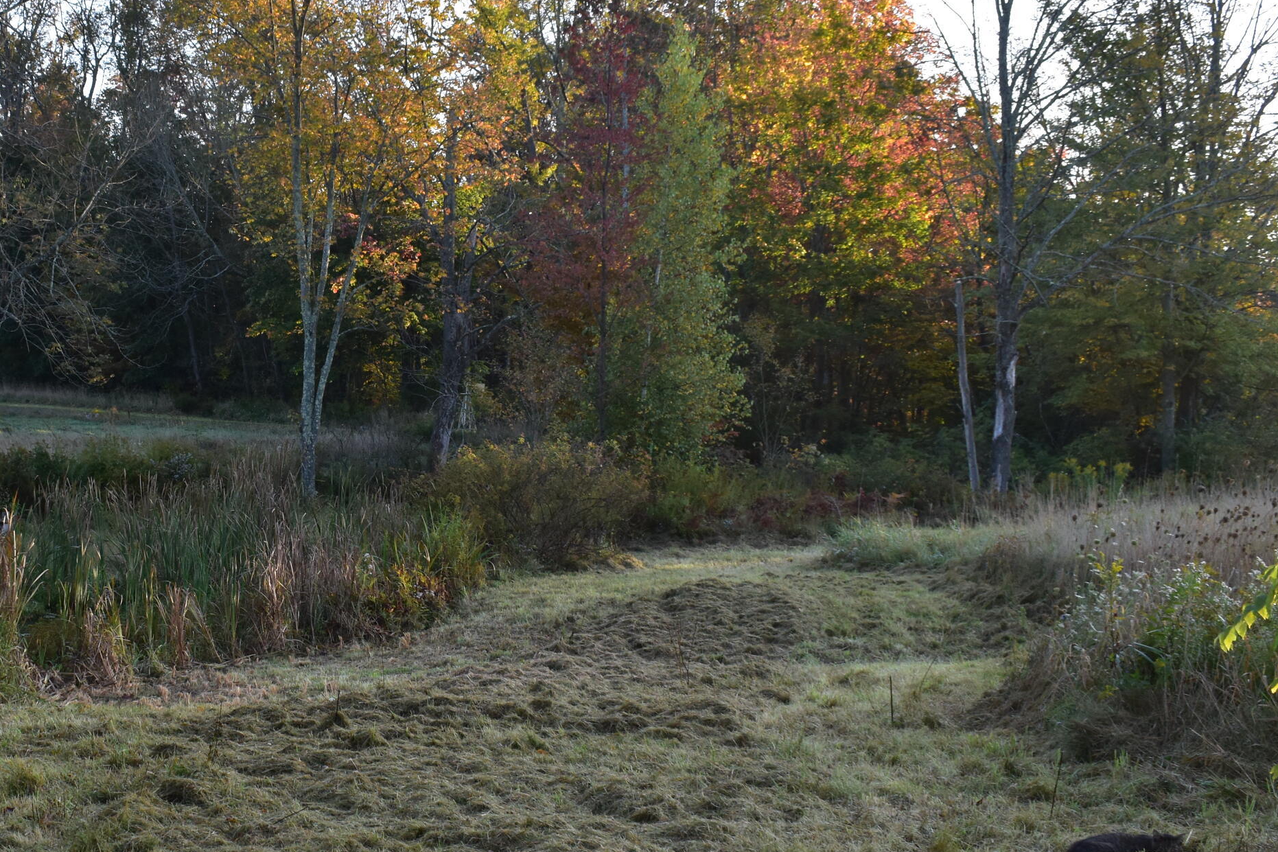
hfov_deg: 33.7
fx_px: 2059
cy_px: 448
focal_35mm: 58
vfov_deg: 23.4
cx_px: 293
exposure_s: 1/100
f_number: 9
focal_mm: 24
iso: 400
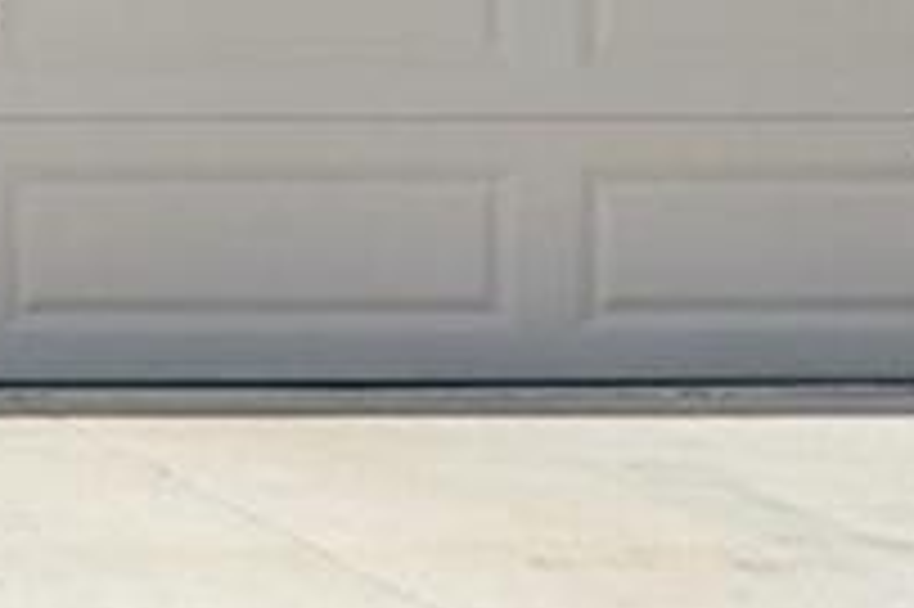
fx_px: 6596
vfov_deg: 5.3
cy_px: -54
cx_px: -1436
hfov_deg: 7.3
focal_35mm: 260
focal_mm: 33
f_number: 8
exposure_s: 1/200
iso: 50
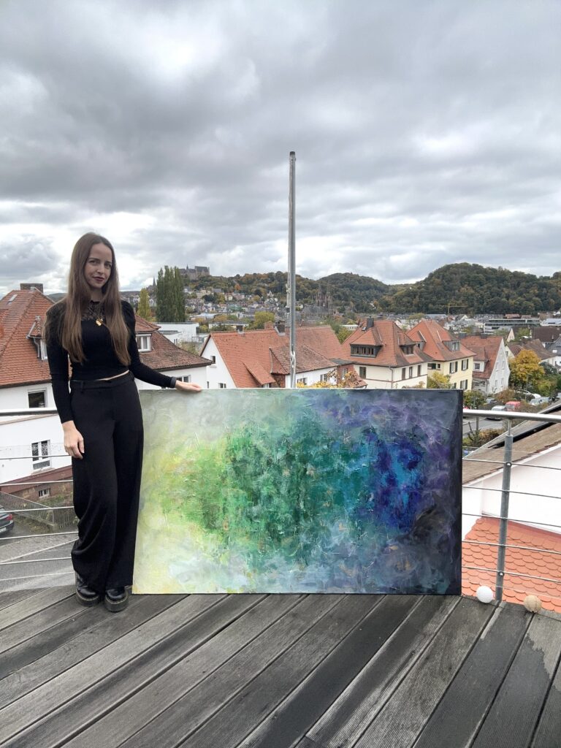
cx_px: 280
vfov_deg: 73.9
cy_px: 374
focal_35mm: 23
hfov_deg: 58.9
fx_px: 497
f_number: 1.9
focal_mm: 2.69
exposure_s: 1/643
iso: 25
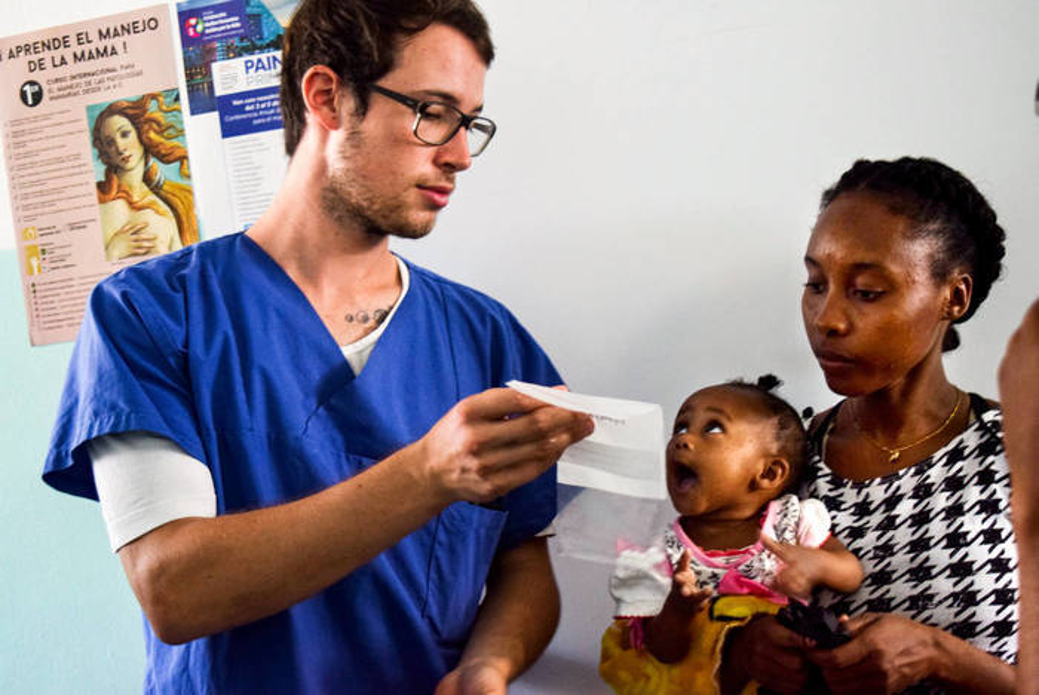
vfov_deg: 26.5
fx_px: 1473
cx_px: 520
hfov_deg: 38.9
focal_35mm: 51
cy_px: 348
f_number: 4.5
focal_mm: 34
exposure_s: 1/50
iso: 800
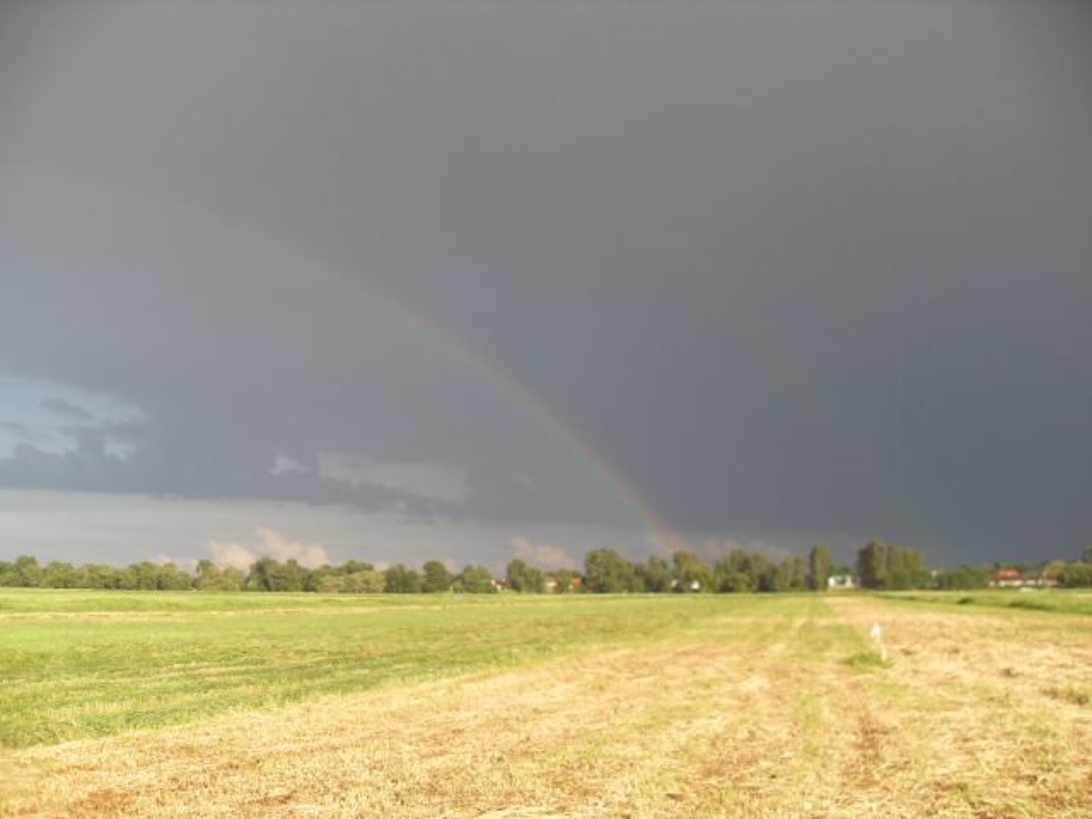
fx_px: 1073
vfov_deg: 41.8
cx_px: 546
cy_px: 410
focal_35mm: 34
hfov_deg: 54.0
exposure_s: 1/60
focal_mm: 6.3
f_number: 7
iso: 80
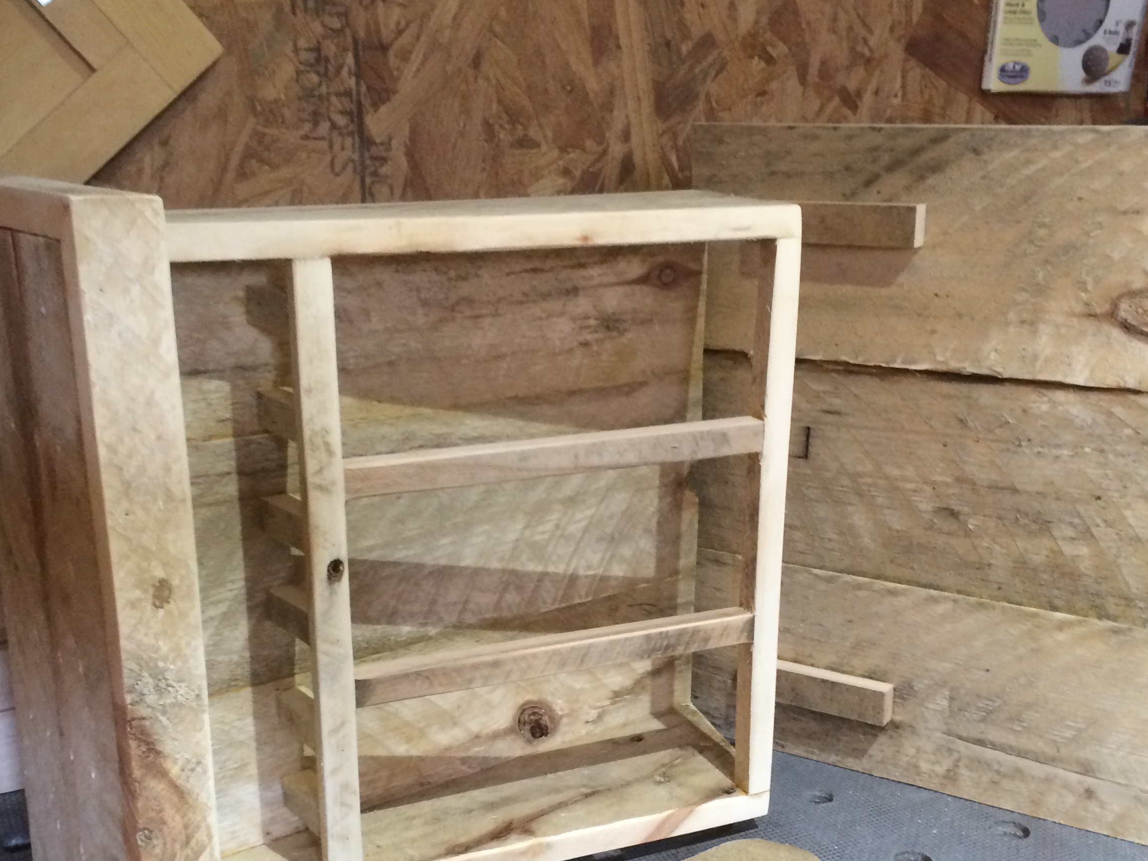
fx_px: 1426
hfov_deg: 43.8
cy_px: 569
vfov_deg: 33.3
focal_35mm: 43
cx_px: 636
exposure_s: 1/30
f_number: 2.2
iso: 125
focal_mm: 4.12
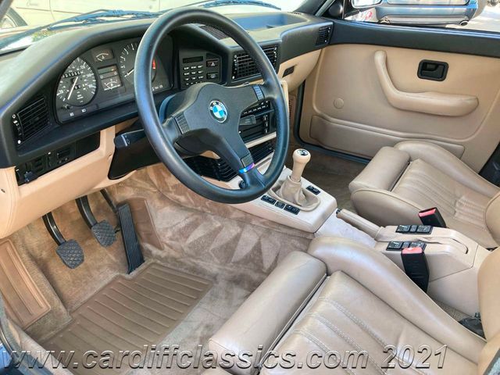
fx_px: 404
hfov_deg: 63.4
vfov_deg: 49.7
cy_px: 188
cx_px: 250
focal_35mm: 28
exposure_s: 1/91
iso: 80
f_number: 1.8
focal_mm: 3.99
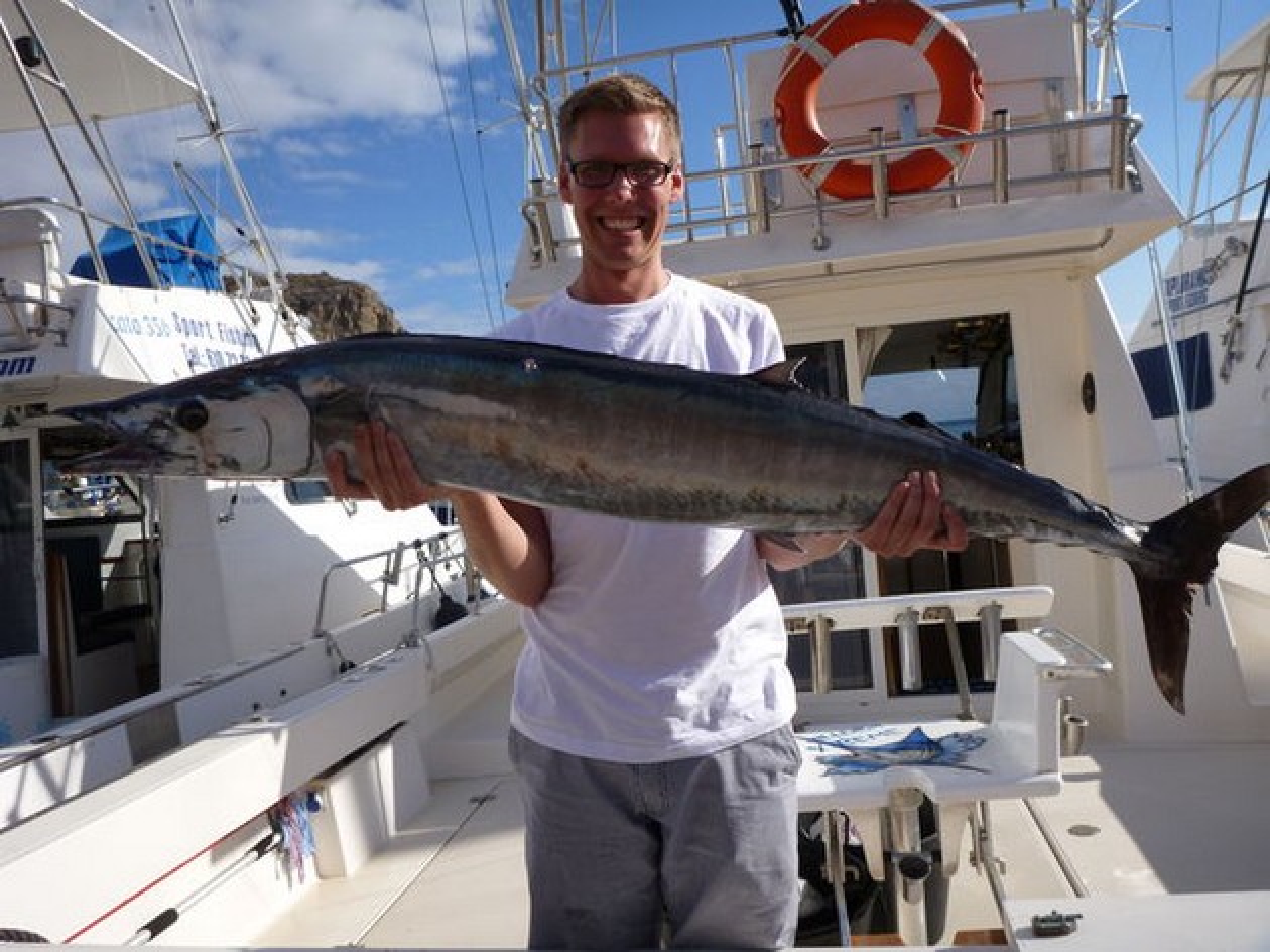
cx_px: 635
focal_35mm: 28
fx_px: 1027
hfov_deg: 63.5
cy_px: 476
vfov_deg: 49.7
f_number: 3.3
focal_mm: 4.9
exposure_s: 1/1300
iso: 100
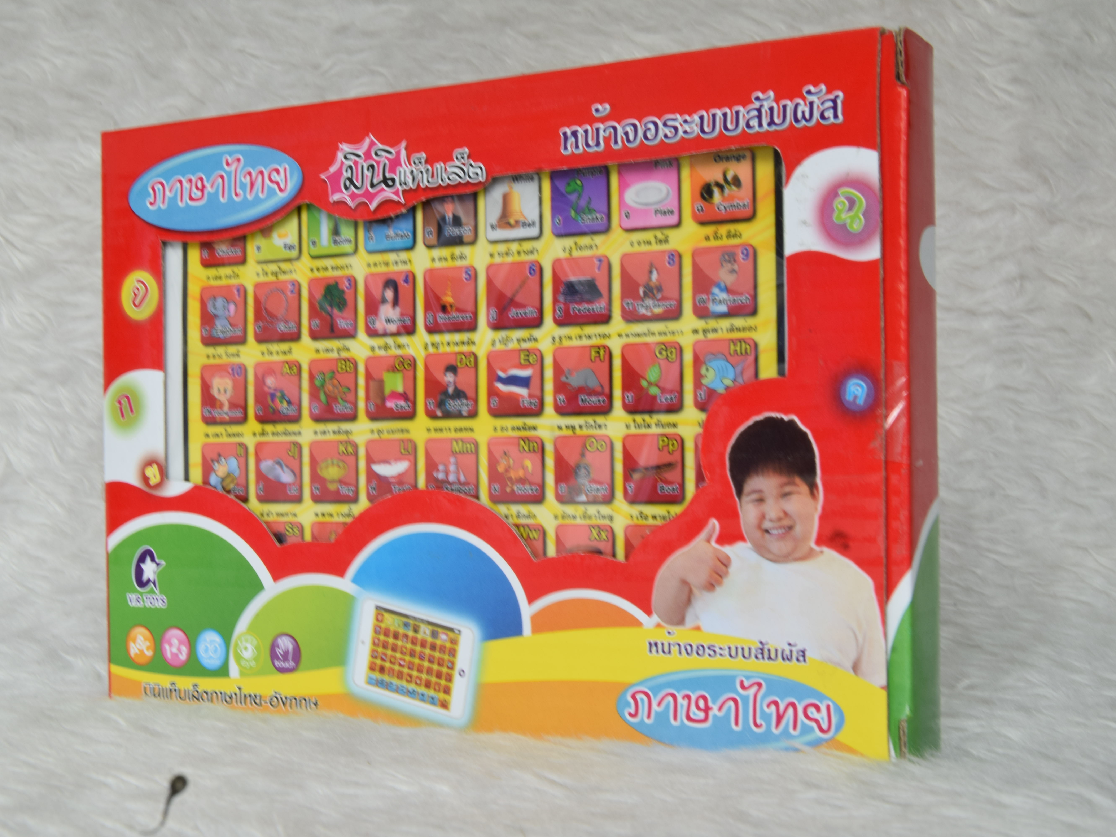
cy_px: 418
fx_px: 2096
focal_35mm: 65
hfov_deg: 29.8
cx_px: 531
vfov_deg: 22.6
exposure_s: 1/2
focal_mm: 40
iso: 100
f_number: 25
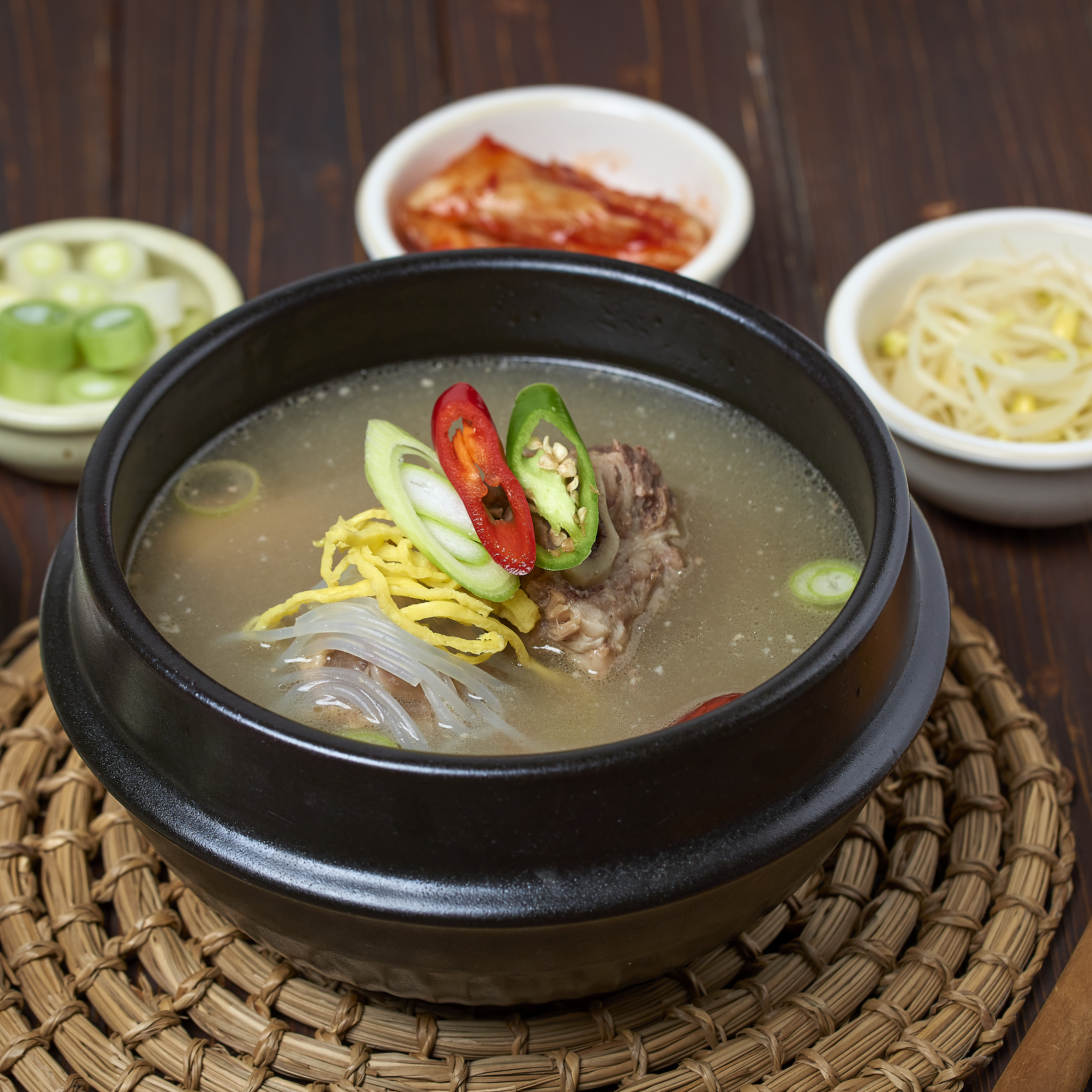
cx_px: 492
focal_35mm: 115
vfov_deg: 15.2
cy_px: 545
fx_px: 4104
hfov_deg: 15.2
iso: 250
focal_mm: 90
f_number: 6.3
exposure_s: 1/160
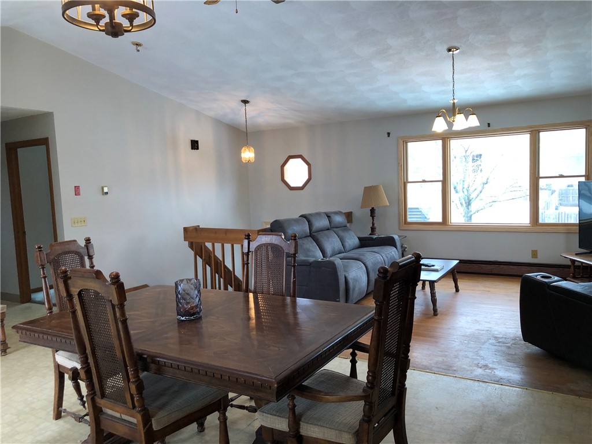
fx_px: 479
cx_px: 296
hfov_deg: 63.4
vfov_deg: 49.7
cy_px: 222
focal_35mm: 28
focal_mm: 3.99
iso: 25
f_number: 1.8
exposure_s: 1/30
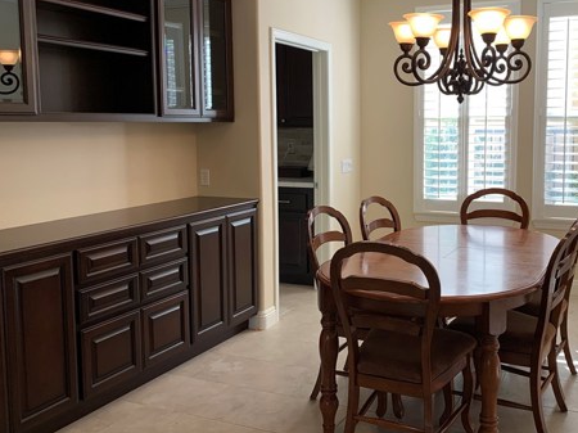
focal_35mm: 37
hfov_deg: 49.2
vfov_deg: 38.6
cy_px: 188
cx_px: 389
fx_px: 617
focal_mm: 4.25
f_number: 1.8
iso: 40
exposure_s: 1/120
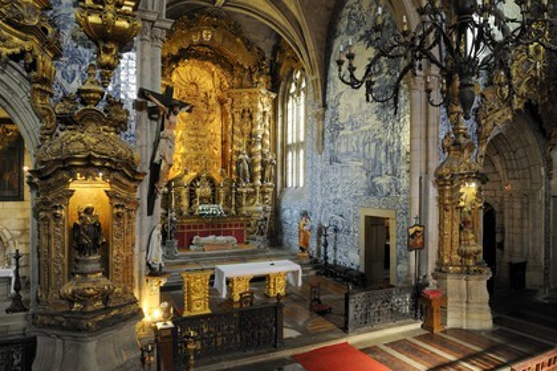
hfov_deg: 73.7
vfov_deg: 53.1
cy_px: 186
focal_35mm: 24
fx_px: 371
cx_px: 278
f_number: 9
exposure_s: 1/4
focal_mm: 24
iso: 800
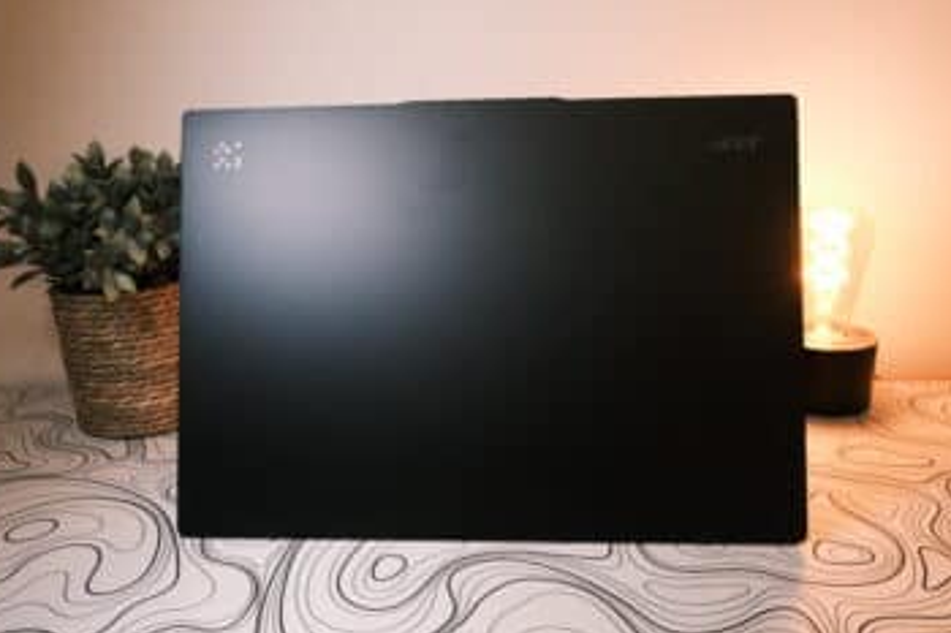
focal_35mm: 29
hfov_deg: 63.7
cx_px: 492
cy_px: 342
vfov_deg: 44.9
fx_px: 766
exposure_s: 1/100
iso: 2500
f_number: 8
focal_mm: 17.5
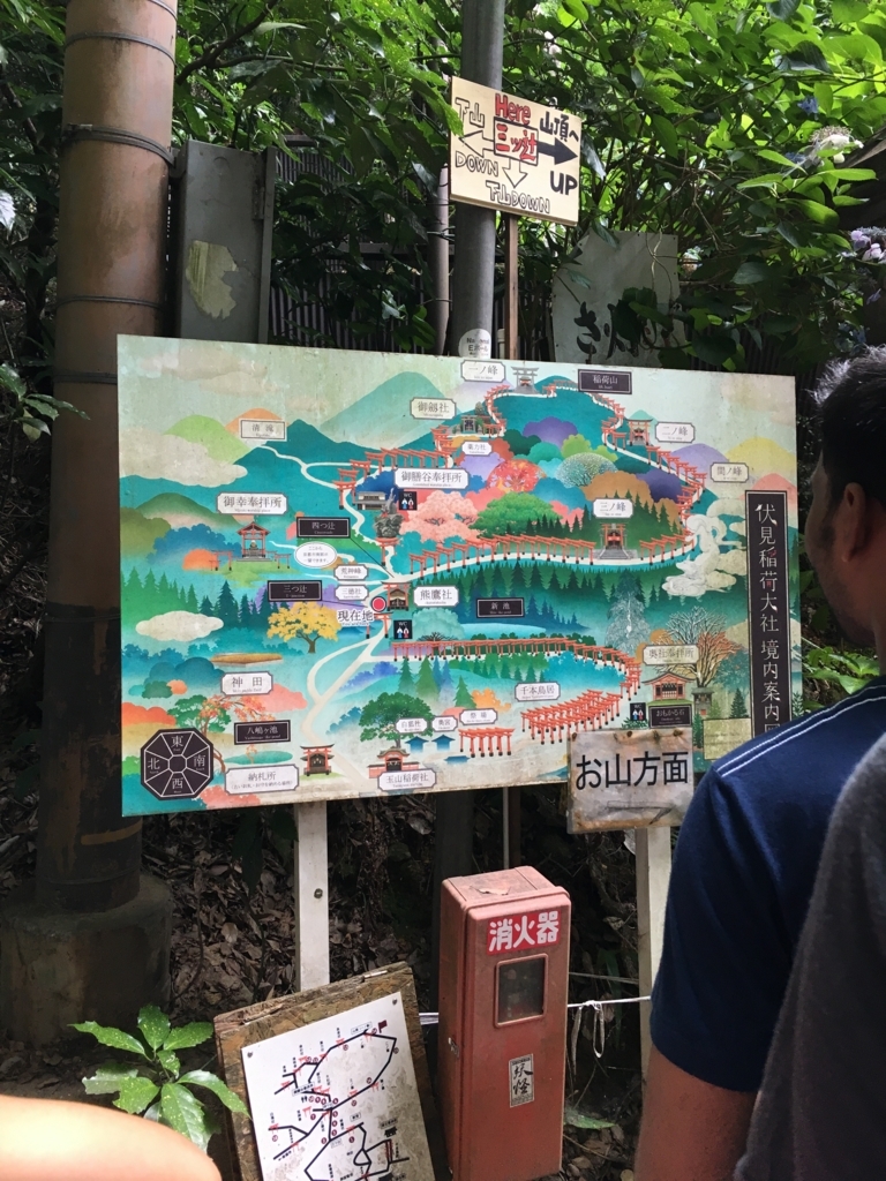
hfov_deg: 48.2
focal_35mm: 29
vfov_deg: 61.7
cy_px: 590
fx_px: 990
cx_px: 443
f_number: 2.2
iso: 32
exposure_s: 1/30
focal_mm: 4.15
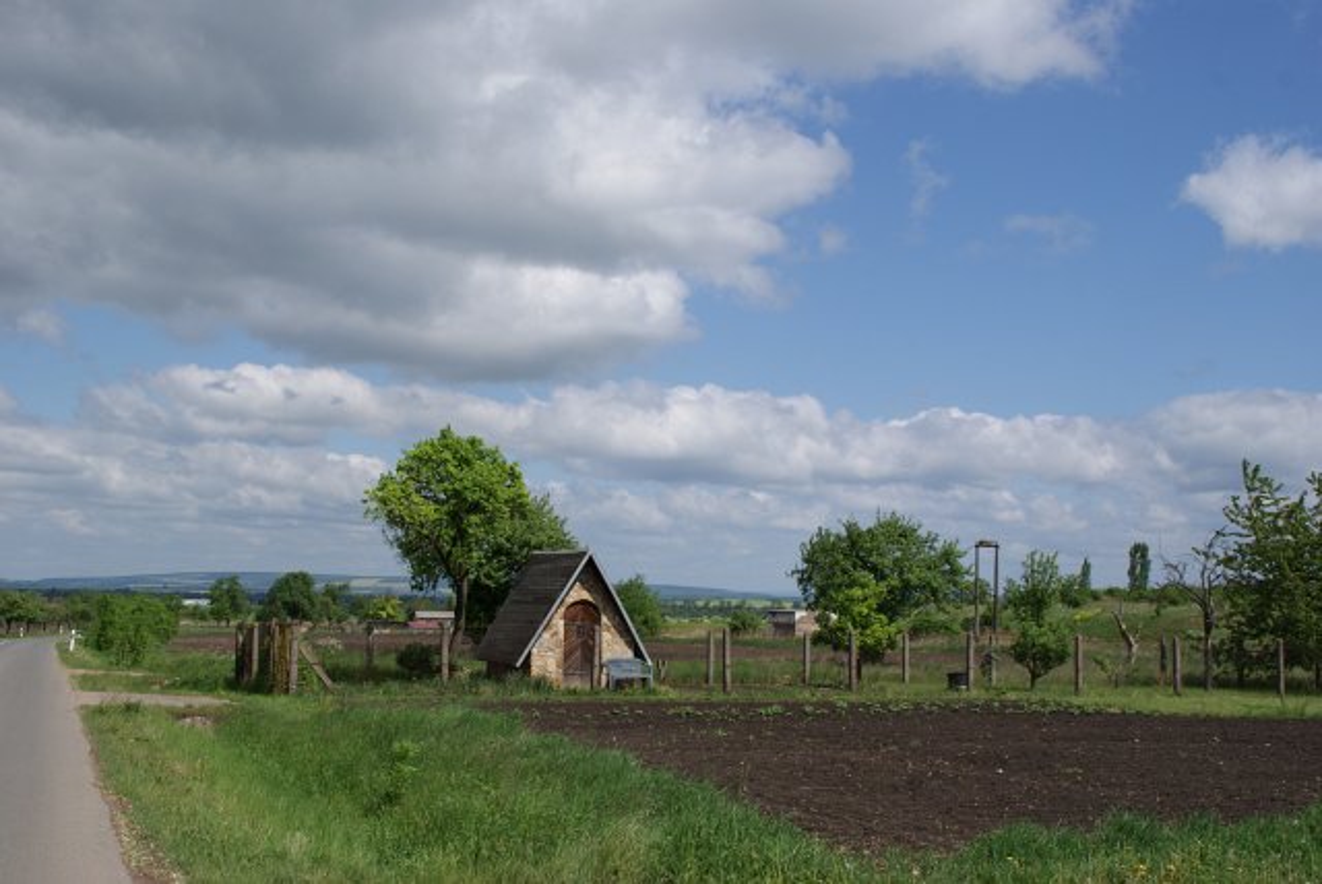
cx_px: 661
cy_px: 442
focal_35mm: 42
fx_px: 1544
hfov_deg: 46.4
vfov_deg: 32.0
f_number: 11
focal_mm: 28
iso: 100
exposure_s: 1/250
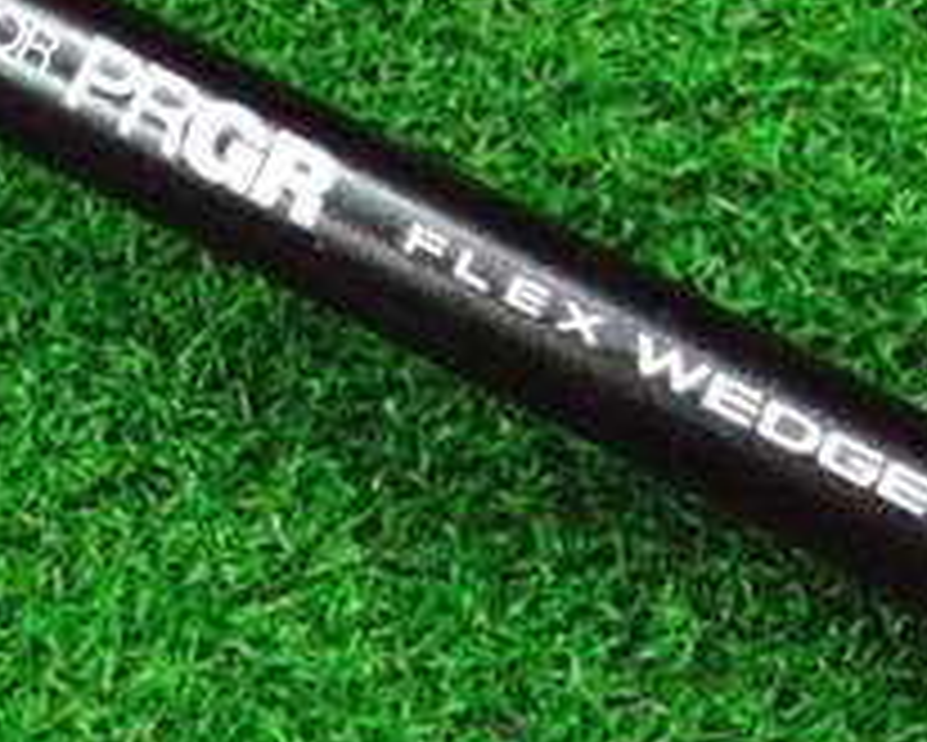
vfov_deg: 13.4
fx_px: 3074
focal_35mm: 112
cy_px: -135
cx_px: -338
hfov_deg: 16.1
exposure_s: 1/200
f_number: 3.6
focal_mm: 6.42
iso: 3200
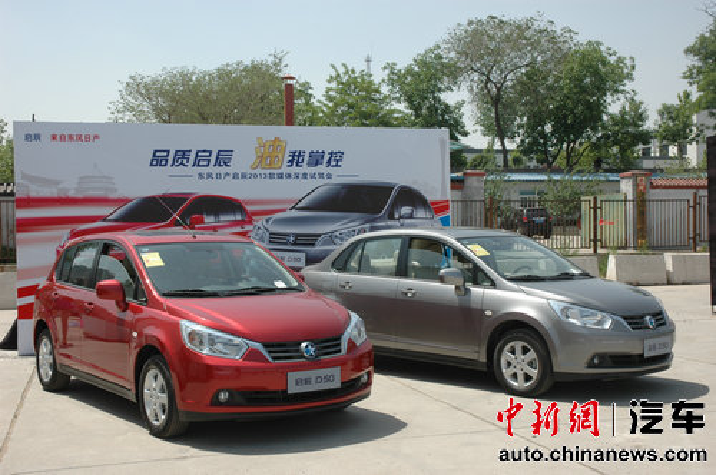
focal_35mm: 46
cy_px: 238
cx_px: 358
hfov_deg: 42.4
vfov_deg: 28.9
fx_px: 924
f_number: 9
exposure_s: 1/400
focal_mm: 31
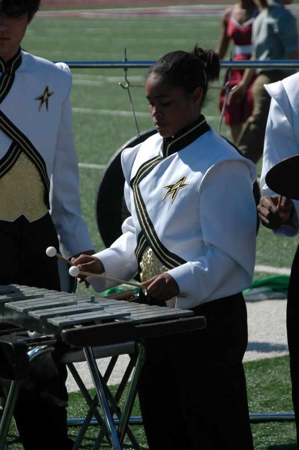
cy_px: 225
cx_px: 150
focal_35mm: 202
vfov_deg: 10.2
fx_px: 2529
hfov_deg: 6.8
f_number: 7.1
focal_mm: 135
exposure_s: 1/800
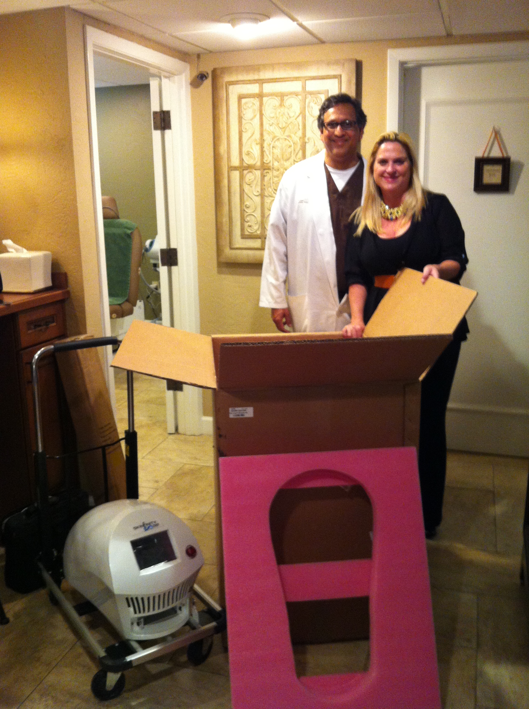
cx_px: 264
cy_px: 354
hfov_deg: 40.6
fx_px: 715
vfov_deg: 52.7
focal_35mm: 35
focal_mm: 3.85
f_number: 2.8
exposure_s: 1/15
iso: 250
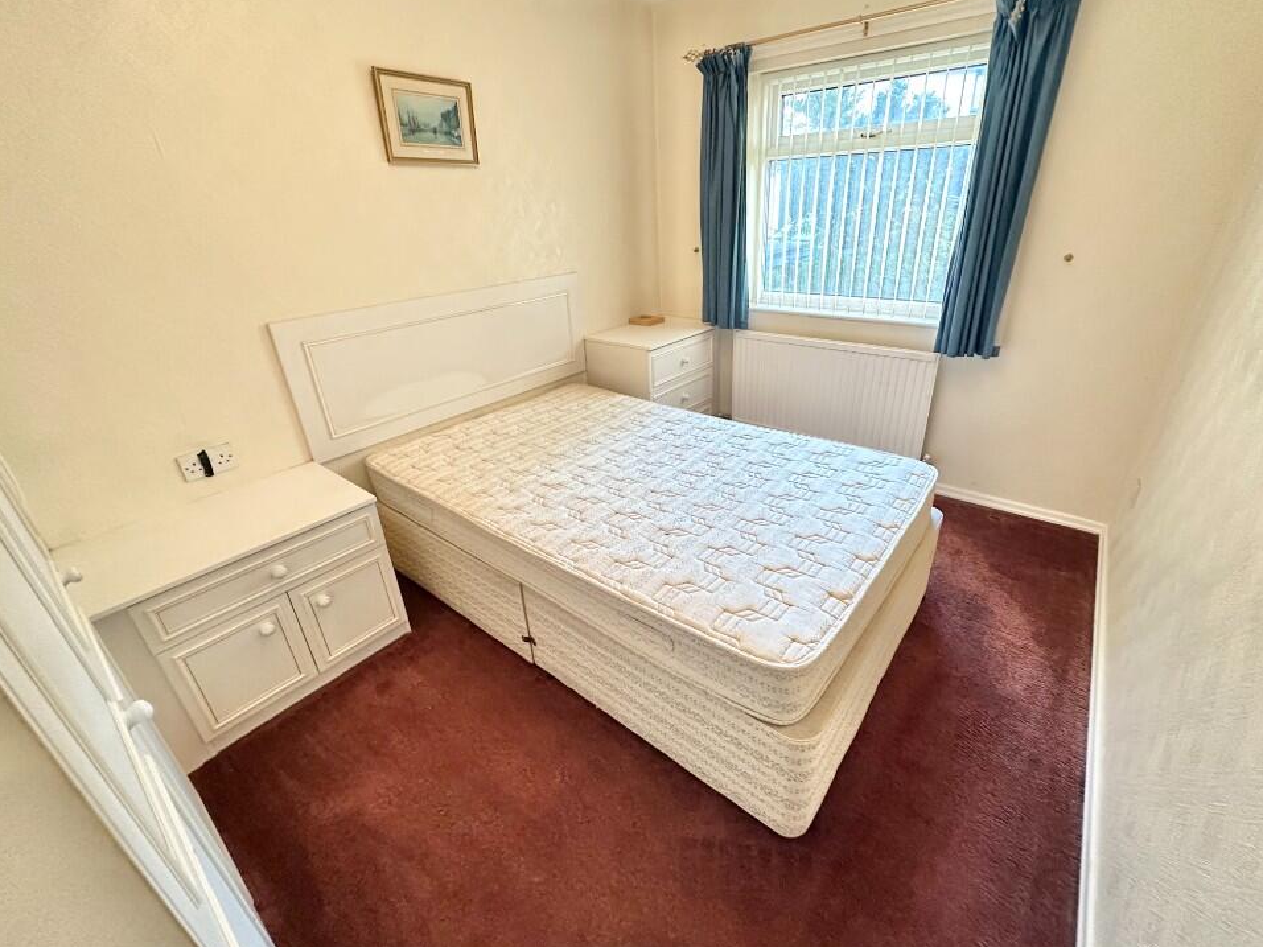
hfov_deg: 98.1
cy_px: 456
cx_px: 651
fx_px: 547
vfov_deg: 81.7
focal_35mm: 15
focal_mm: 2.22
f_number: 2.2
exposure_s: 1/50
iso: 500
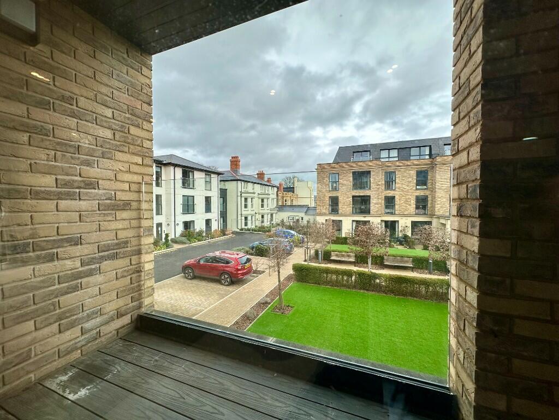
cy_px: 210
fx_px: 226
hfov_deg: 102.1
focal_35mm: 14
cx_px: 280
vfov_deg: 85.7
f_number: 2.2
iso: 40
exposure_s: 1/388
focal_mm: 2.22
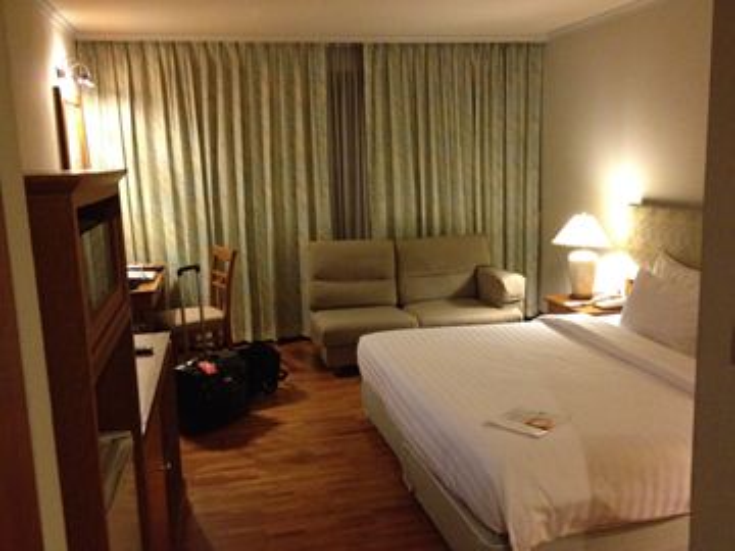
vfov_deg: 40.7
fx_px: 743
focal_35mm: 35
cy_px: 276
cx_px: 368
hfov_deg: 52.6
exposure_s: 1/17
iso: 640
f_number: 2.4
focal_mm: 4.28
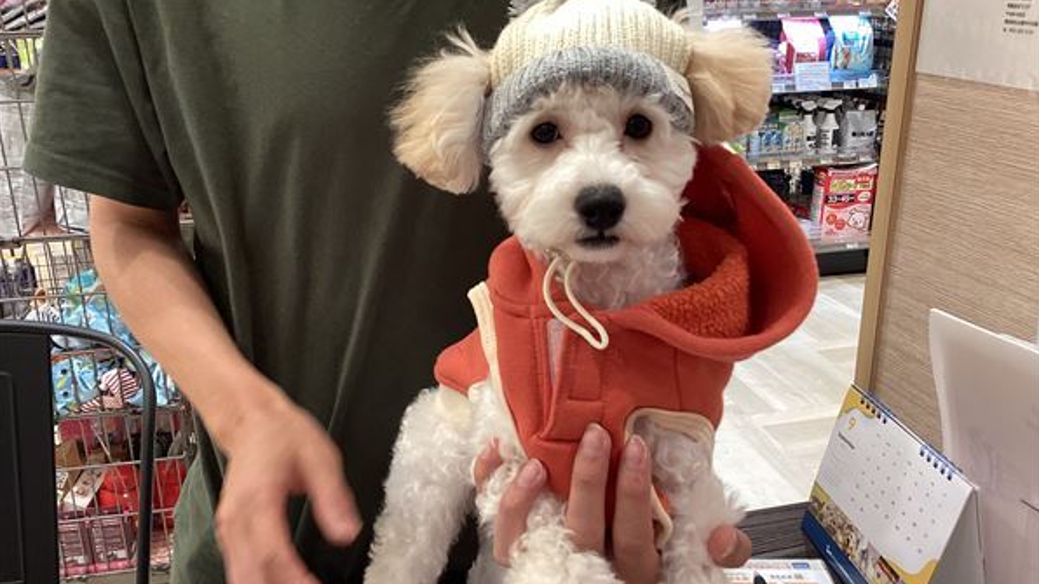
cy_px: 293
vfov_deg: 34.6
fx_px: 937
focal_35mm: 34
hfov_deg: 58.0
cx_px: 521
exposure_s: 1/60
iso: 100
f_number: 2.4
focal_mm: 3.3
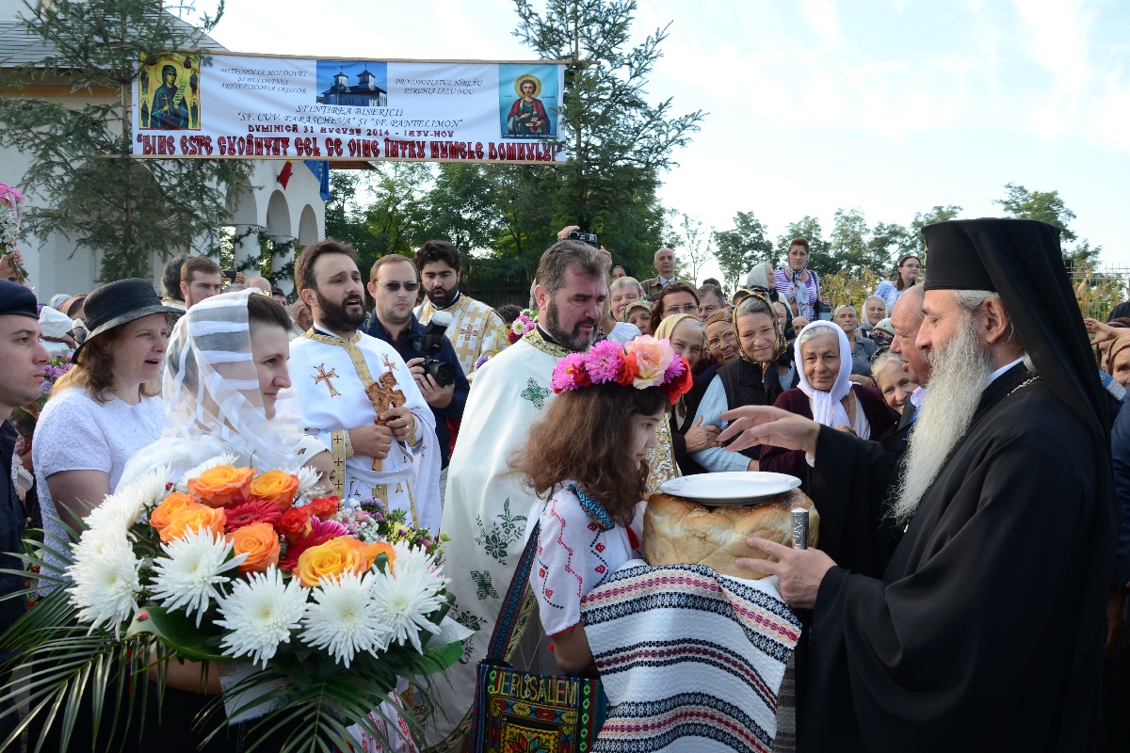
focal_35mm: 27
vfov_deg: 47.9
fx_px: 847
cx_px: 565
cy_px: 376
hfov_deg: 67.4
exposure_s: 1/100
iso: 160
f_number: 7.1
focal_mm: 18
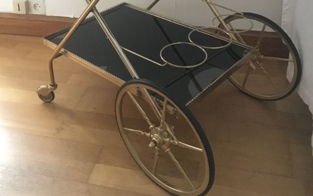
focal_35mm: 42
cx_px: 153
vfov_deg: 28.6
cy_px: 0
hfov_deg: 47.2
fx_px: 358
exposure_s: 1/17
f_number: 2.2
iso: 1600
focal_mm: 4.15
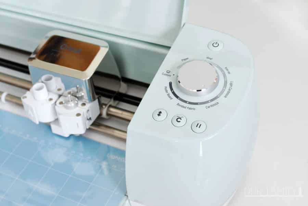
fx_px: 428
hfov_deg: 39.6
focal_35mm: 50
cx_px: 154
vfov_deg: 27.0
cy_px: 103
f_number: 9
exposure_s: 1/50
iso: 1250
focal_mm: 50
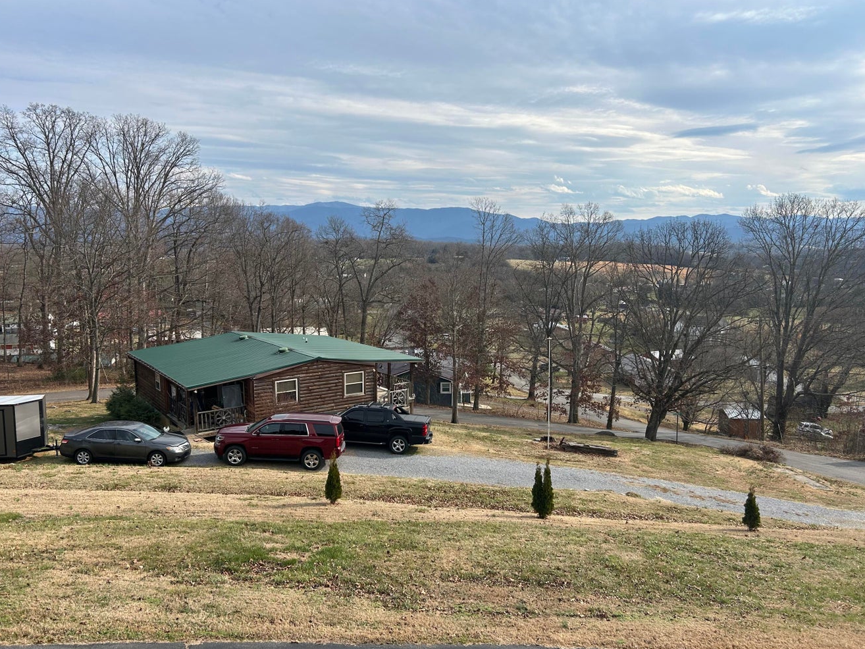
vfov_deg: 51.4
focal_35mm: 27
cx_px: 430
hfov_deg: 65.3
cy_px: 328
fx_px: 675
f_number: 1.5
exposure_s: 1/3968
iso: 50
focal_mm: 5.7
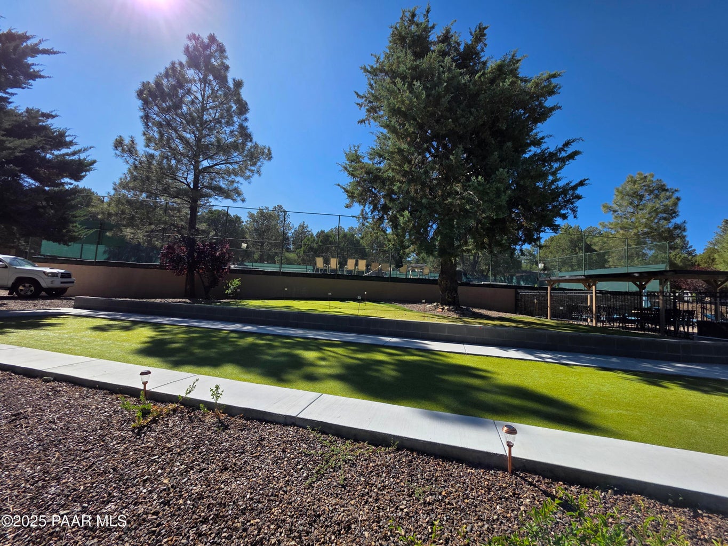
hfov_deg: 106.2
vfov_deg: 89.9
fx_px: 273
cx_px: 364
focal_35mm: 13
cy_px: 273
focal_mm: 2.2
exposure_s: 1/1799
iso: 40
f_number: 1.9
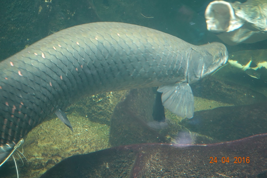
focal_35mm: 70
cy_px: 89
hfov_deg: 28.8
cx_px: 134
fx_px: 519
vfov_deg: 19.5
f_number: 2.8
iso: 800
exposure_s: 1/25
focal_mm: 25.7
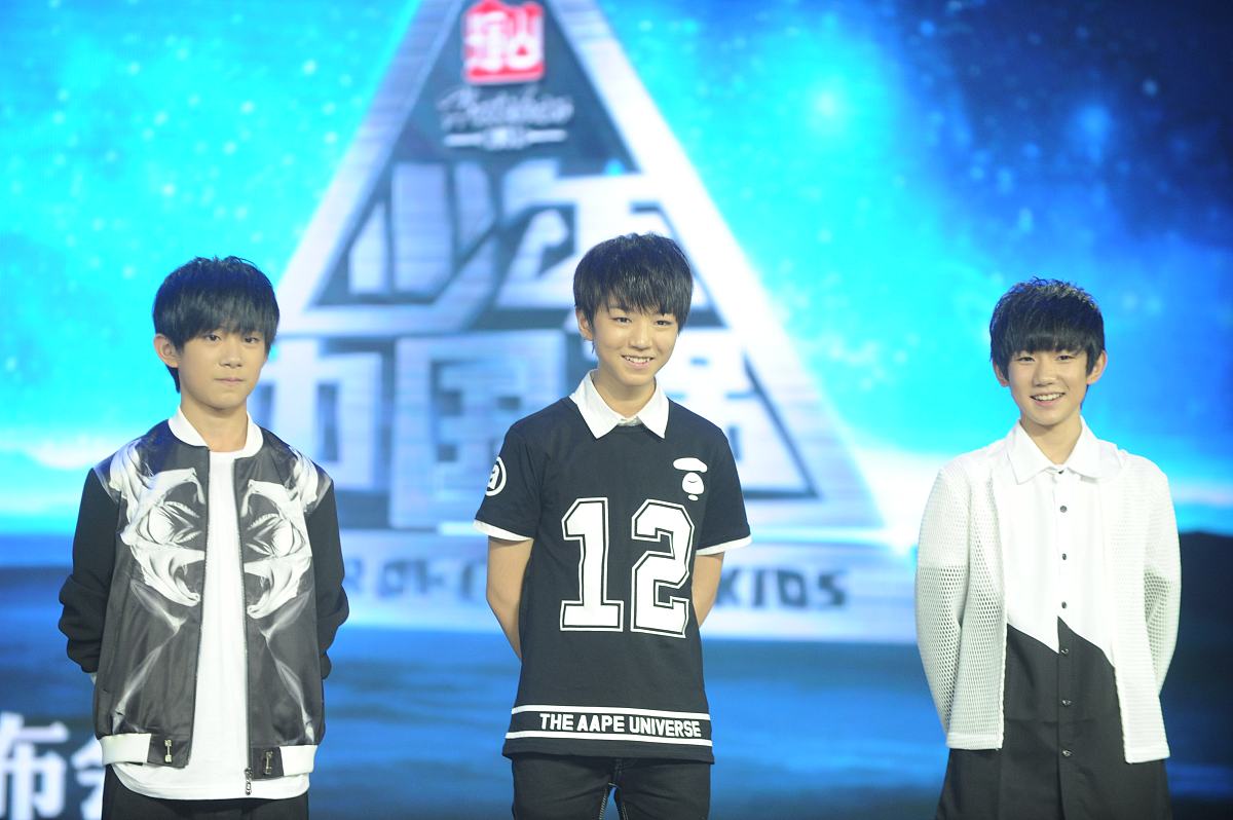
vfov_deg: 8.6
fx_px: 5475
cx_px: 616
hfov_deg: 12.8
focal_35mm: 160
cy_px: 410
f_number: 3.2
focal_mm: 160
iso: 1600
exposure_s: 1/100
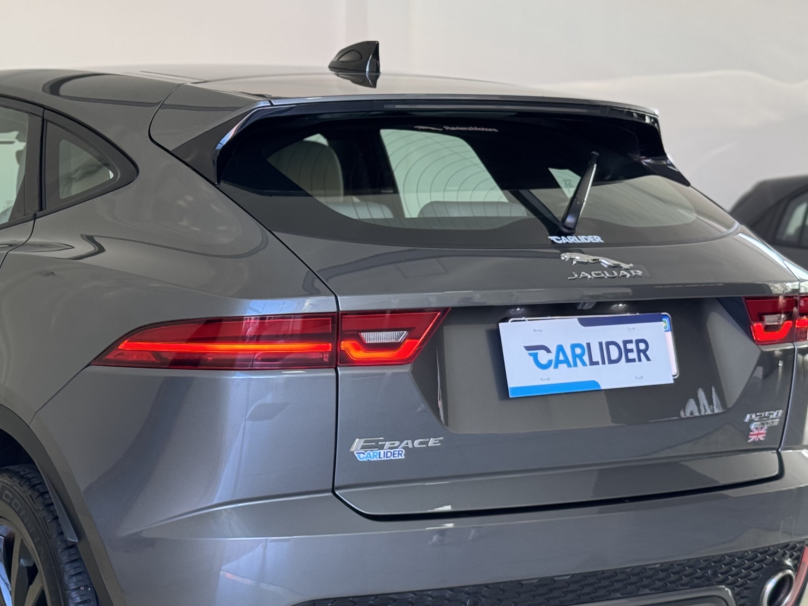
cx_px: 223
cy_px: 384
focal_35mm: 76
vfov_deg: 19.3
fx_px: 1774
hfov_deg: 25.4
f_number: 1.78
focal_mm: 6.76
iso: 100
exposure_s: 1/87
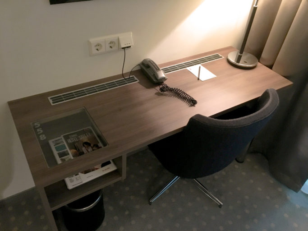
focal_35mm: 29
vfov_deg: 48.2
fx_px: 258
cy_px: 116
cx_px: 154
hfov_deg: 61.7
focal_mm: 4.15
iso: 250
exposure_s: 1/17
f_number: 2.2
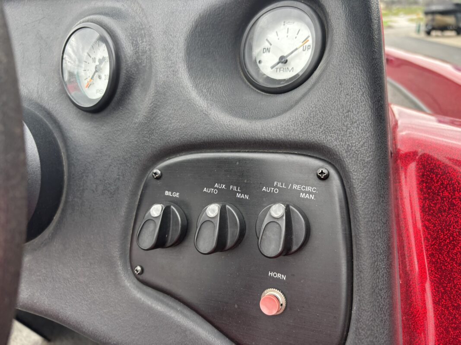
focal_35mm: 26
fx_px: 346
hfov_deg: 67.3
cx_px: 230
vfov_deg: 53.1
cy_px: 172
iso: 50
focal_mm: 5.96
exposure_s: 1/270
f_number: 1.6
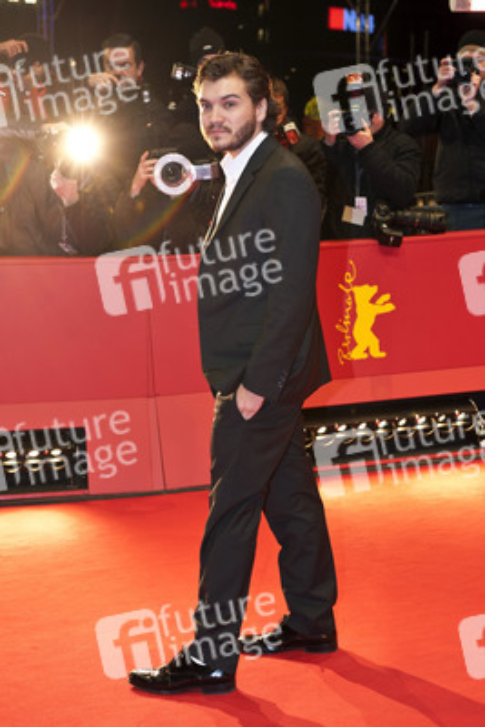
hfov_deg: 23.4
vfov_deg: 34.5
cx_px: 242
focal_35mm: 58
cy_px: 364
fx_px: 1171
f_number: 4.5
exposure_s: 1/160
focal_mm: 58
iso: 1000
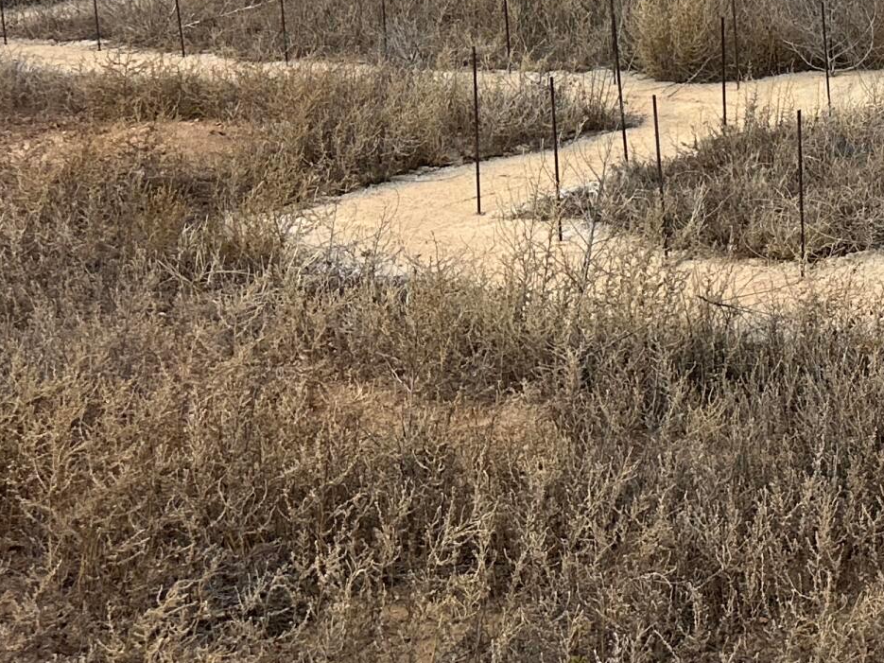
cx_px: 1354
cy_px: 112
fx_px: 1966
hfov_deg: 21.1
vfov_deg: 18.9
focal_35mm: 77
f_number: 1.78
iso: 80
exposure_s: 1/3861
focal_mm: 6.86
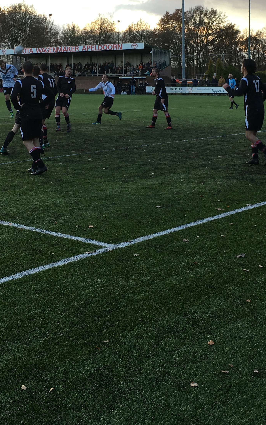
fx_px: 650
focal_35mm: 56
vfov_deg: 36.1
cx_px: 128
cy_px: 166
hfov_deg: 23.1
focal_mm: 4.15
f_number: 2.2
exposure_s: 1/100
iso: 25
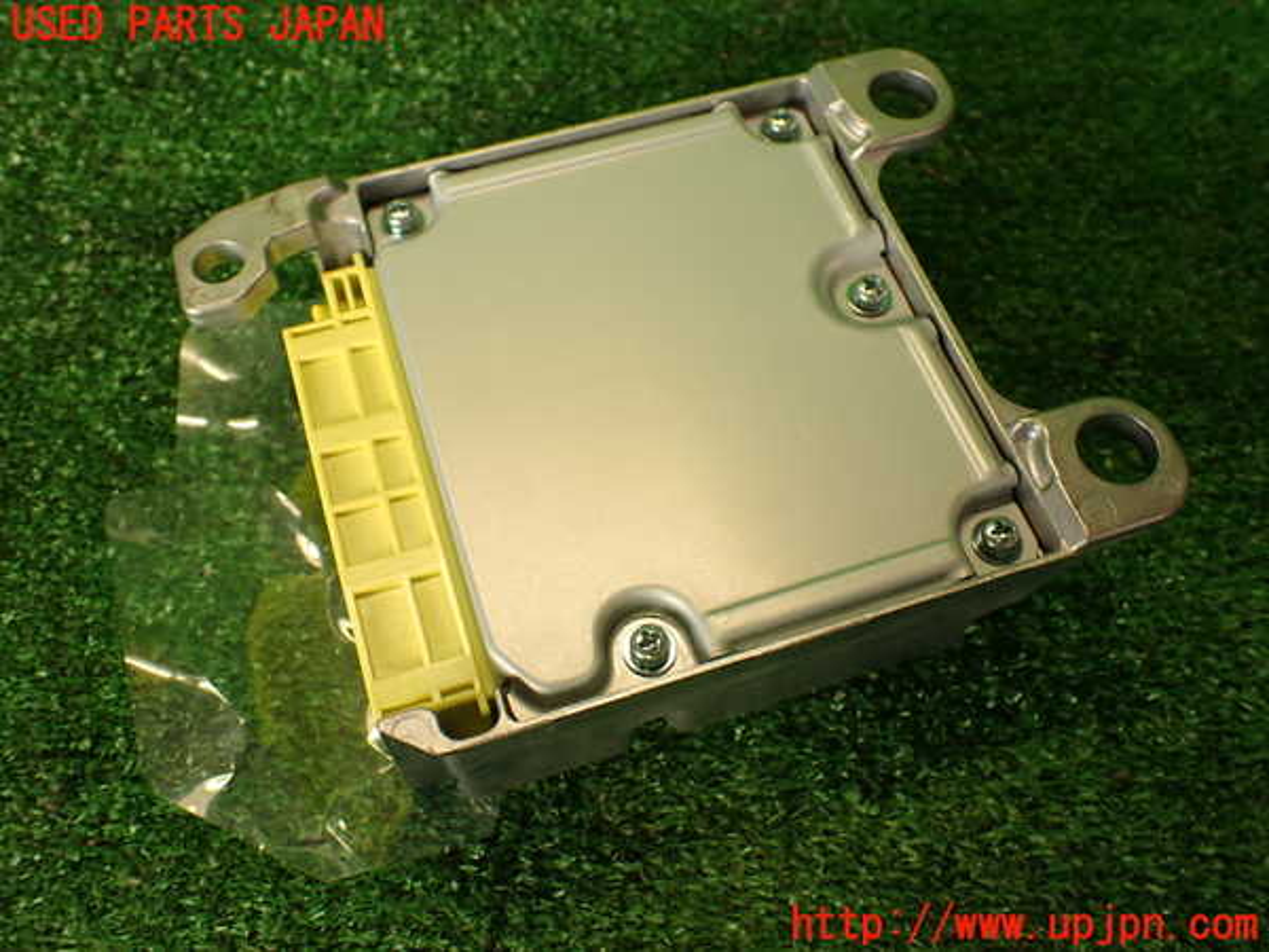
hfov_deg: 56.8
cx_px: 634
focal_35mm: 32
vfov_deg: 44.2
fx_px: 1173
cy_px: 476
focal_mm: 5.79
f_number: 2.4
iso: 160
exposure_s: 1/60
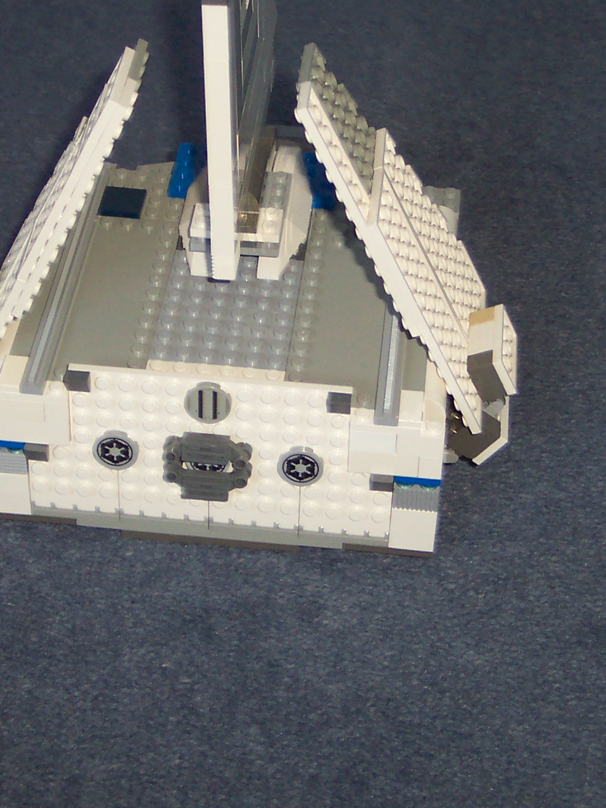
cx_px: 262
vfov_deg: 23.5
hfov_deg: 17.8
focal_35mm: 83
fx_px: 1937
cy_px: 358
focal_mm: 10.7
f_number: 3.4
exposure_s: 1/45
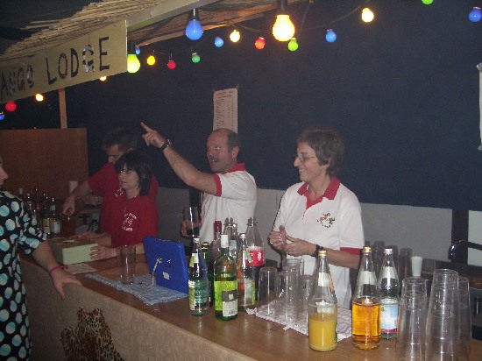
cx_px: 241
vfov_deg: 40.7
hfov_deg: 52.6
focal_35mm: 35
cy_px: 180
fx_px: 487
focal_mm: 5.8
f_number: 2.6
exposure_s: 1/60
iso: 200
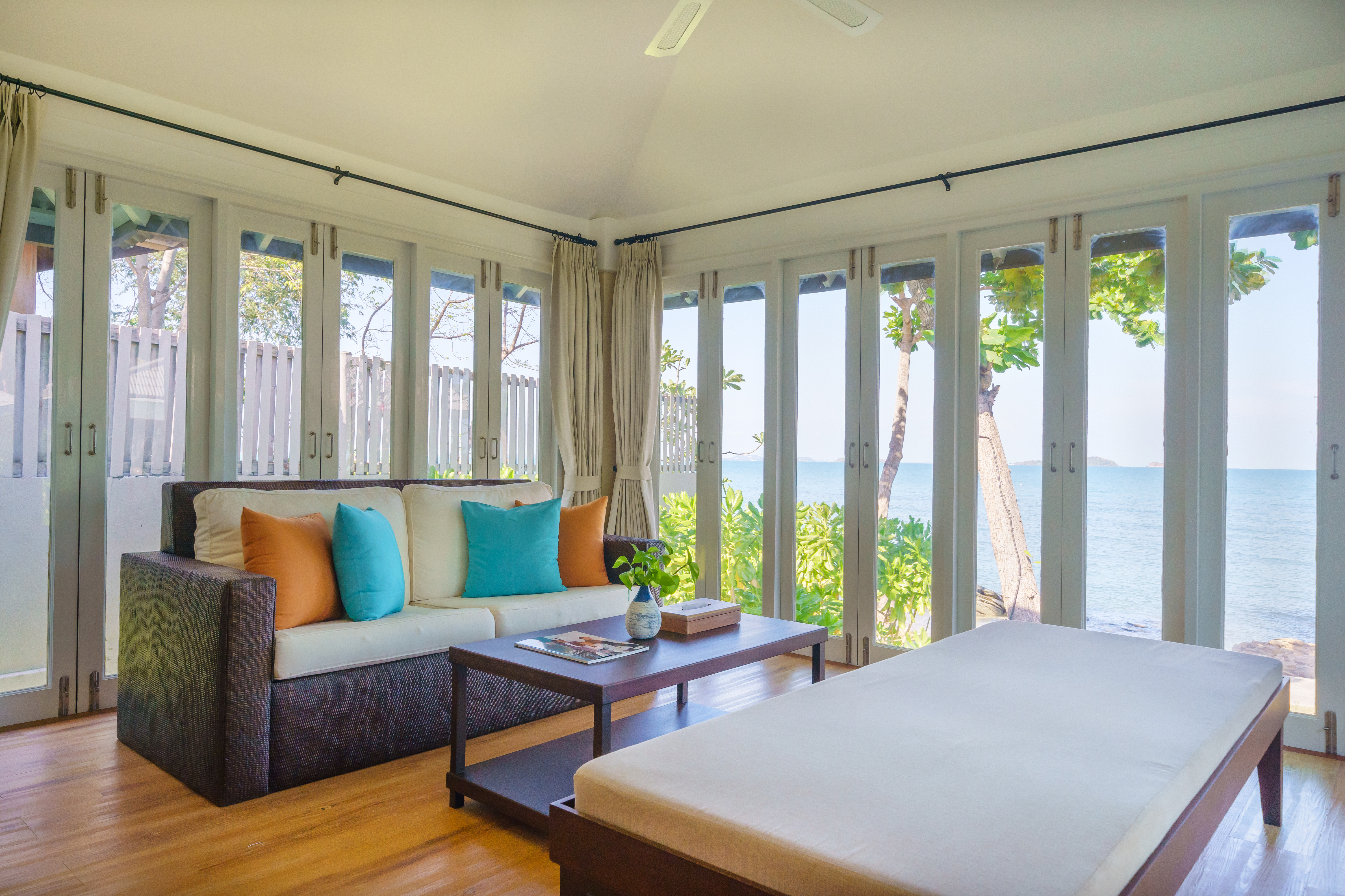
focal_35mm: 23
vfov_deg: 55.1
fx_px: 859
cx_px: 672
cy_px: 448
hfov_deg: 76.1
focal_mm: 23
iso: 1000
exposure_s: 1/125
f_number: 8
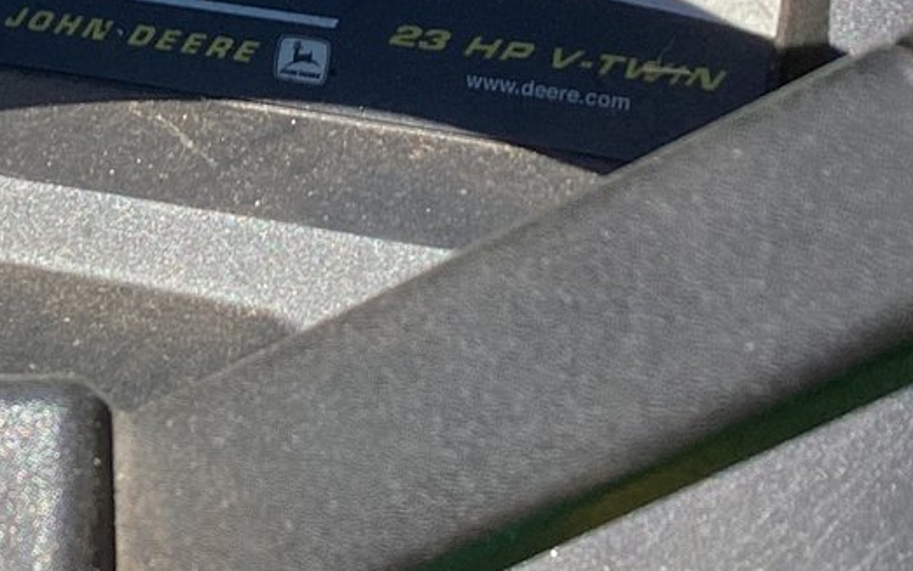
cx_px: -43
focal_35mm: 95
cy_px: 45
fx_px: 2364
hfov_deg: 21.0
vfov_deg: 13.6
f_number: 2.4
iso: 25
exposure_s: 1/1072
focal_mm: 3.3
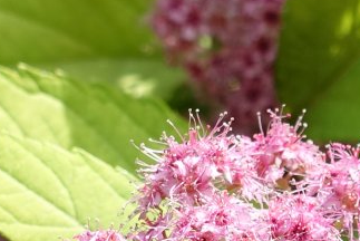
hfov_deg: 9.9
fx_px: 2032
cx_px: 500
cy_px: 445
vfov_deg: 6.6
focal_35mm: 203
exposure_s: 1/500
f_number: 4
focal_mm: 15.1
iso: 125
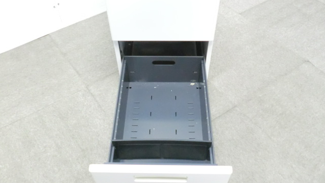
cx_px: 162
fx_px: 302
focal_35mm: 35
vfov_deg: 33.7
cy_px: 109
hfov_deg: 56.6
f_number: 3.5
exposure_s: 1/20
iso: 800
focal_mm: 5.8
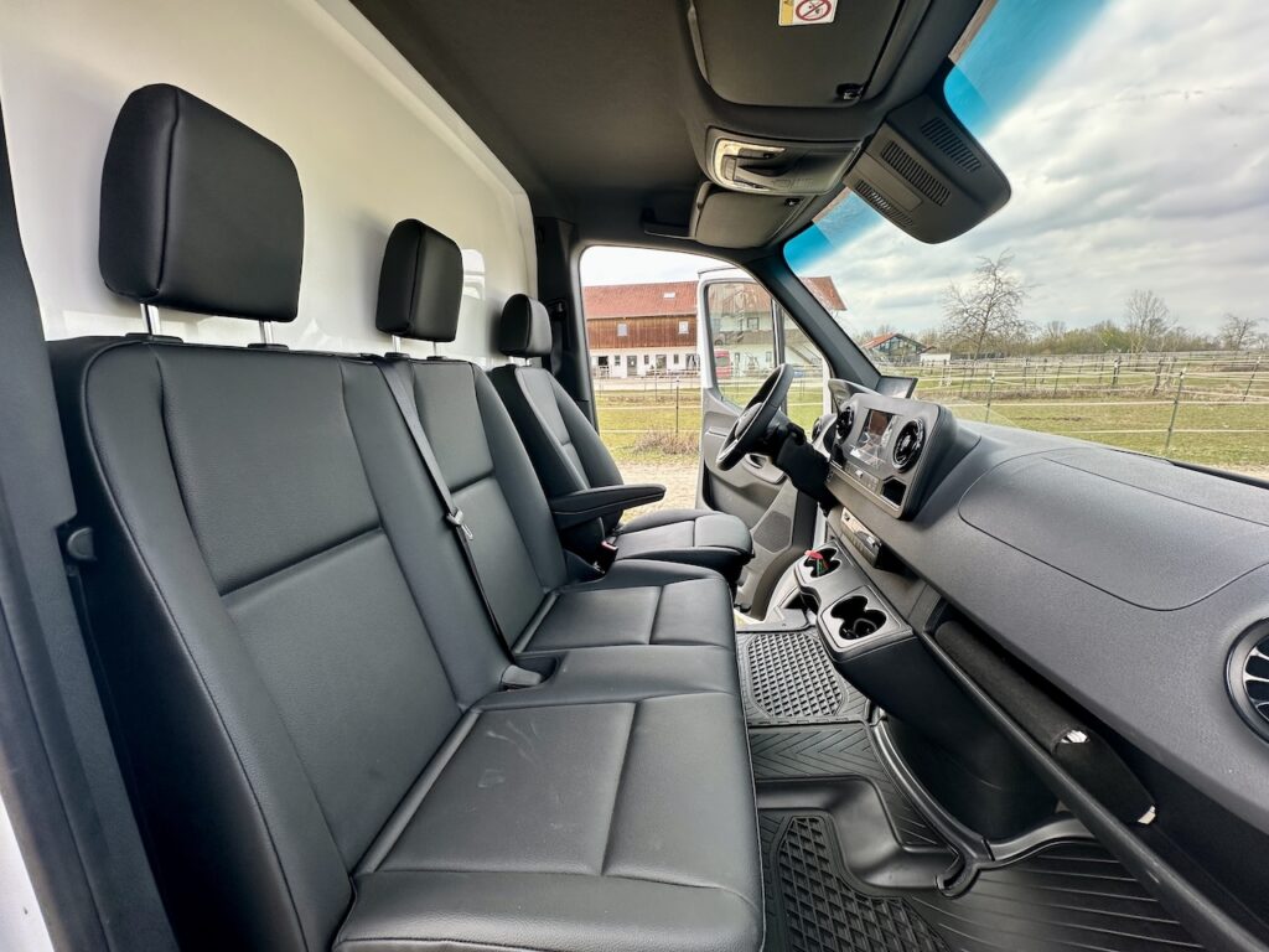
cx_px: 634
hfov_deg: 102.1
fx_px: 513
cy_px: 476
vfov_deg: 85.7
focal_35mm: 14
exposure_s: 1/156
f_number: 2.2
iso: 40
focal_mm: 2.22
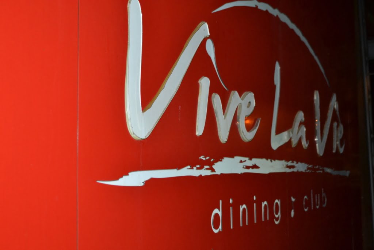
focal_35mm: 48
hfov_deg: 41.1
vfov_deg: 28.1
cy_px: 125
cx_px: 187
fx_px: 499
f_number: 4.8
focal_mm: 32
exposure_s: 1/160
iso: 1600
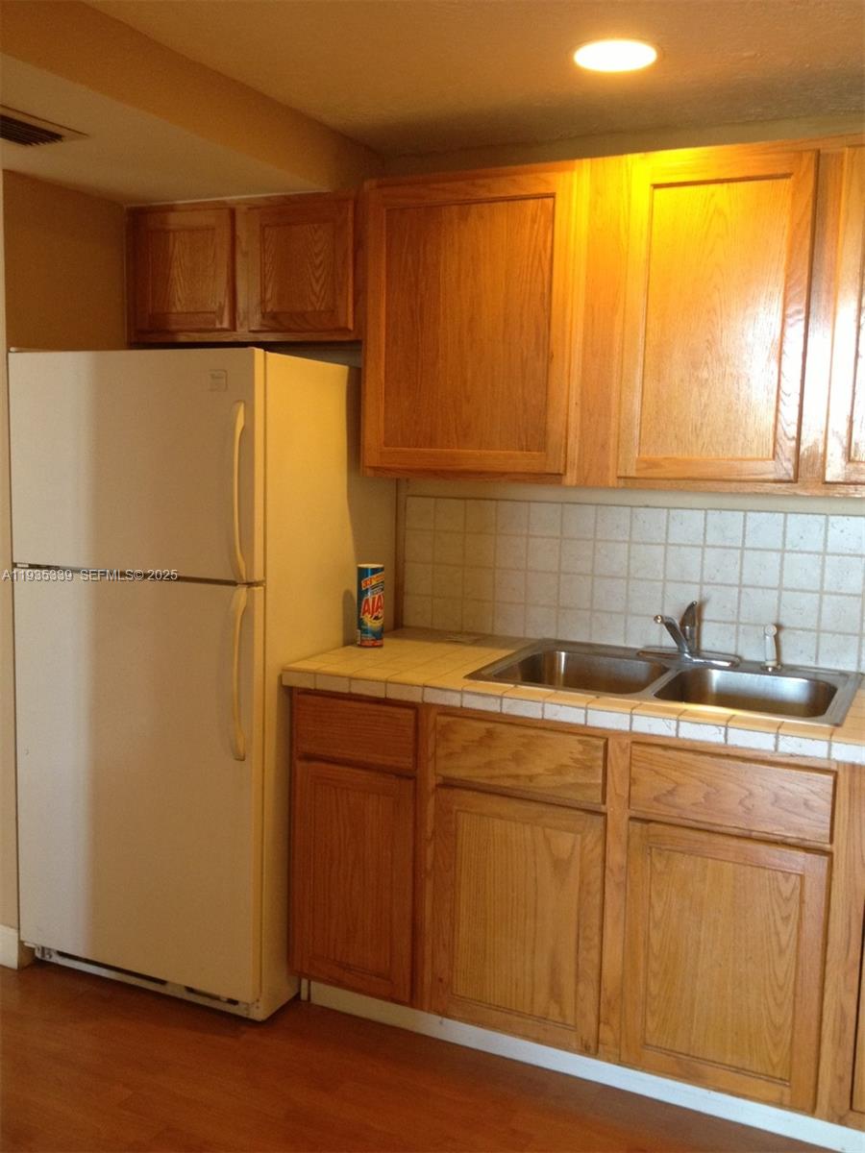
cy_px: 576
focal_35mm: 35
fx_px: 1166
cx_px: 432
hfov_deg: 40.7
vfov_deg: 52.6
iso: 160
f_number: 2.4
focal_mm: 4.28
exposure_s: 1/20
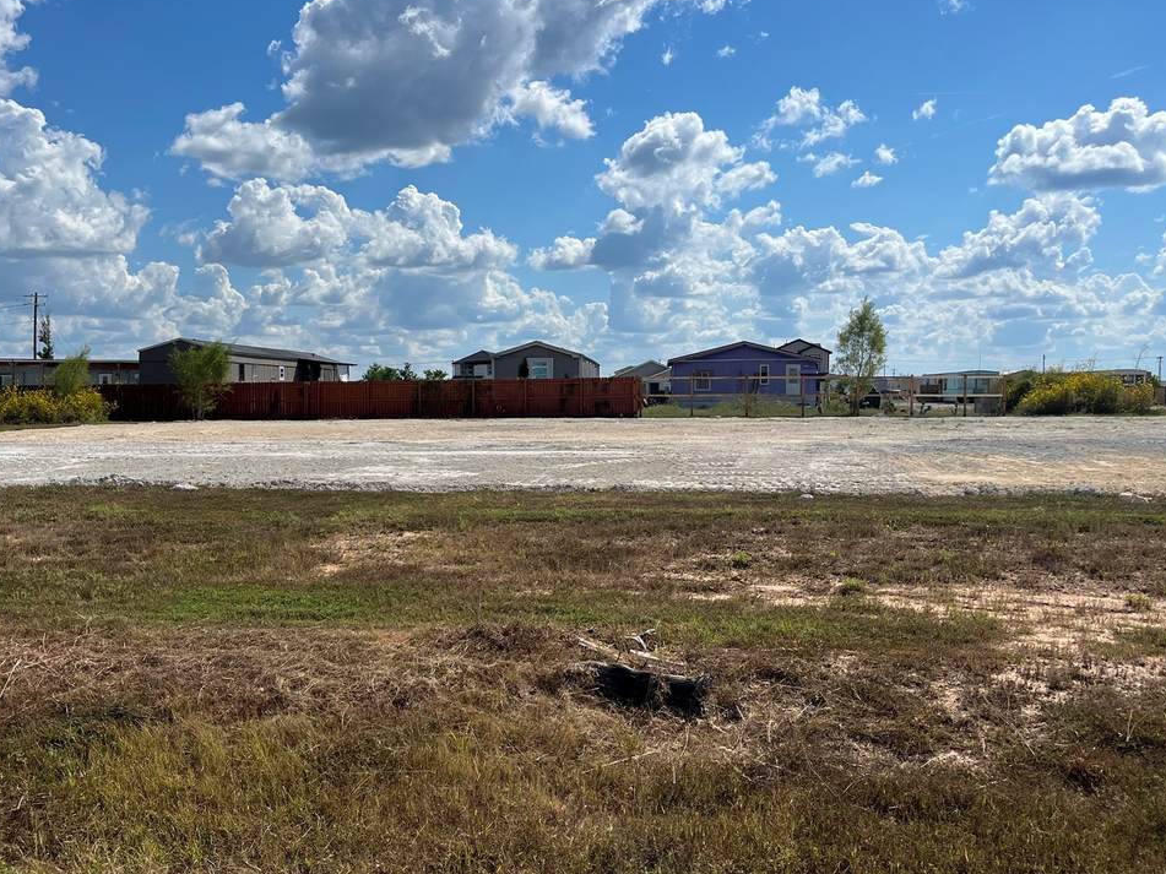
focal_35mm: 35
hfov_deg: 52.3
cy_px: 433
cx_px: 477
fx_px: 1179
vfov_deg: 40.7
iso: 50
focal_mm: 5.1
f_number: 1.6
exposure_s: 1/8403
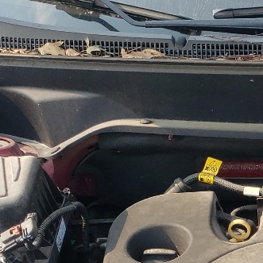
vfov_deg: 15.2
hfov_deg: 14.9
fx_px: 954
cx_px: 362
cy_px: 303
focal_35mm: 111
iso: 50
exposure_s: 1/769
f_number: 1.5
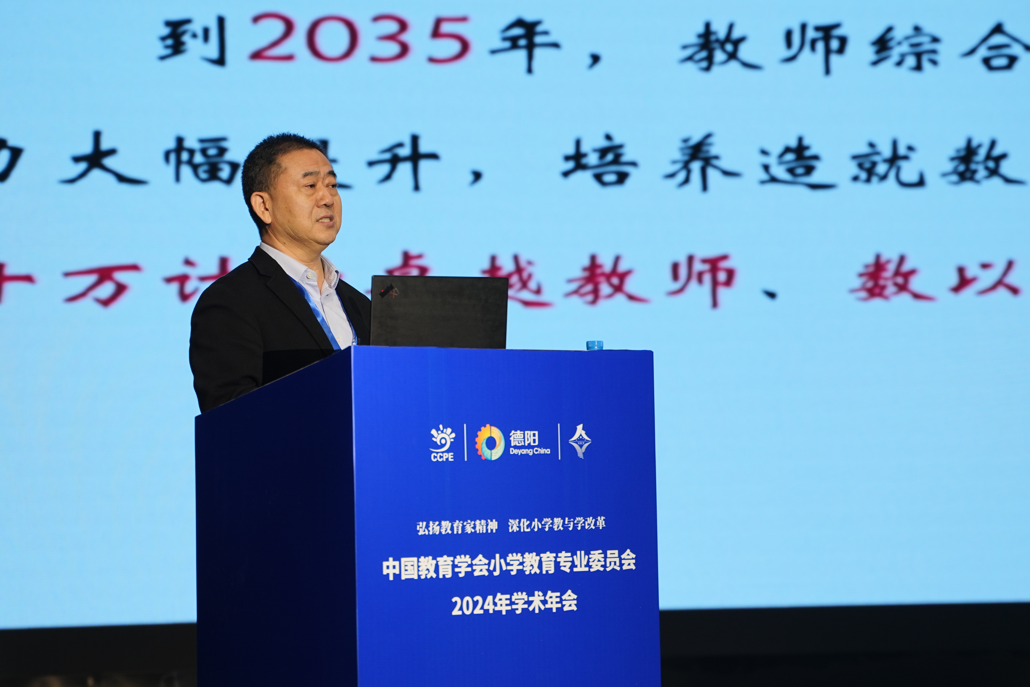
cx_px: 515
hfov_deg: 18.3
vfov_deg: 12.2
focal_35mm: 112
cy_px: 344
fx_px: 3204
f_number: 3.5
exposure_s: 1/160
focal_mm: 75
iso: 320
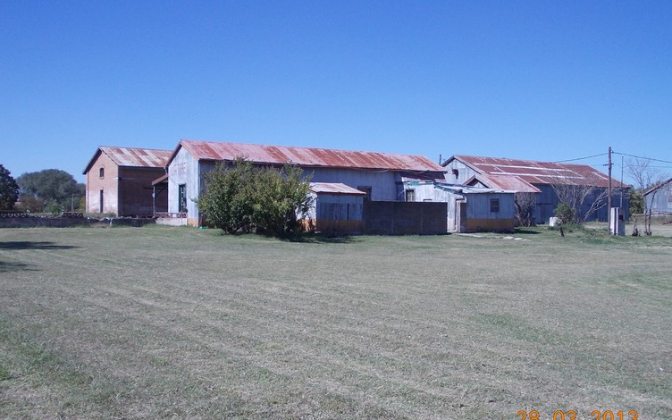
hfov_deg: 48.2
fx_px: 751
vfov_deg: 31.2
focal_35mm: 41
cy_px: 223
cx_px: 332
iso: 80
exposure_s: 1/250
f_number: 6.2
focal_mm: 5.3
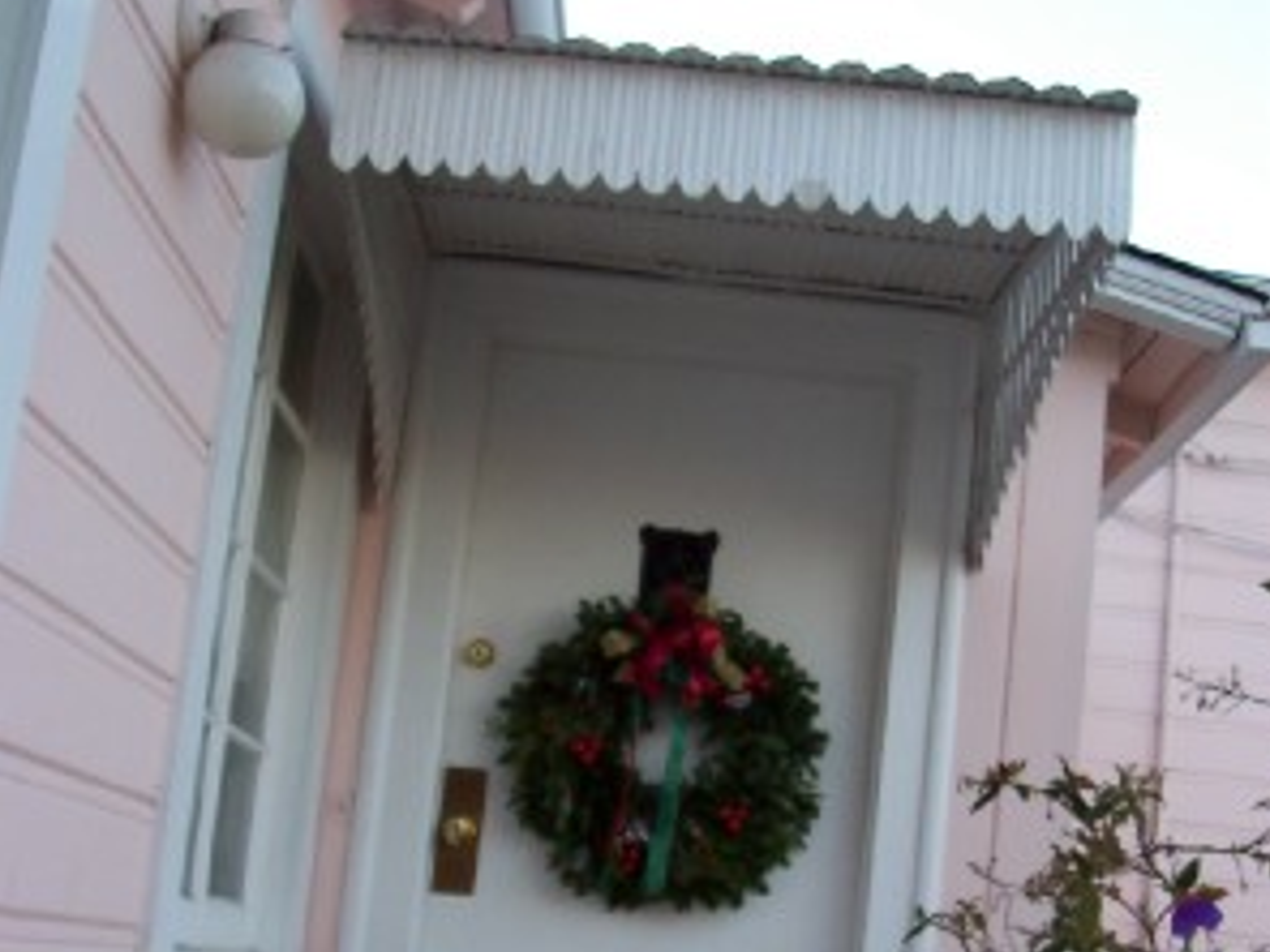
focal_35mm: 50
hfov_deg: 38.2
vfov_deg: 28.4
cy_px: 785
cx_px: 639
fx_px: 1834
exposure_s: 1/90
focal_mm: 5.6
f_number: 2.8
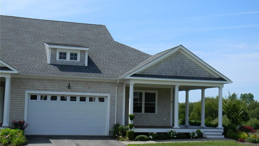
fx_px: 357
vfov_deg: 23.0
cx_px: 131
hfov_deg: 39.9
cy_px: 83
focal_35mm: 52
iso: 80
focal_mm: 8.6
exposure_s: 1/678
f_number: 3.9
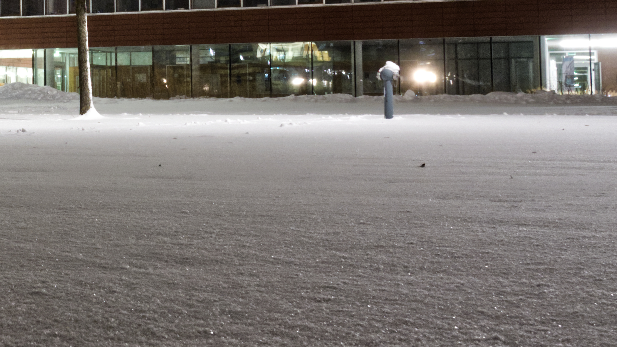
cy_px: 20
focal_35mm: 74
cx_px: -61
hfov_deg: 26.4
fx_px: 1211
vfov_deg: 16.1
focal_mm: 24
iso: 1250
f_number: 14
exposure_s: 3
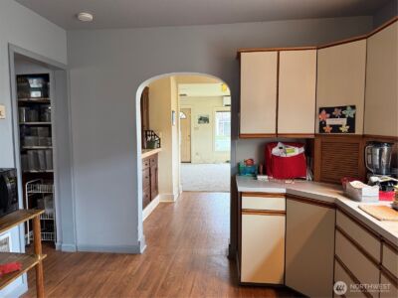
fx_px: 276
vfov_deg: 56.8
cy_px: 149
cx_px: 199
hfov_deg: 71.6
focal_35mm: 24
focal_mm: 6.76
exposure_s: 1/60
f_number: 1.78
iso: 320
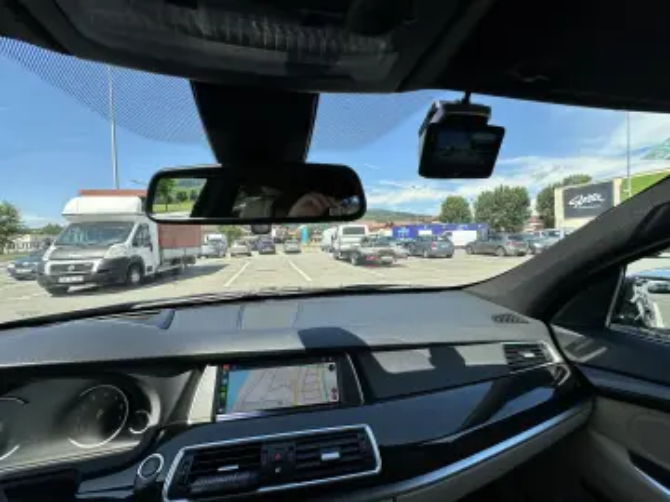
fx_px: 271
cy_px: 251
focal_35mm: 14
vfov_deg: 85.7
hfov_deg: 102.1
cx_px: 335
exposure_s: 1/882
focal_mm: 2.22
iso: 40
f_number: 2.2
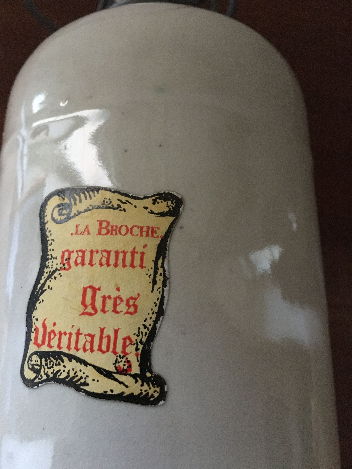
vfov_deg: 61.7
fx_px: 393
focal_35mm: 29
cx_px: 176
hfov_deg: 48.2
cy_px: 234
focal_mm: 4.15
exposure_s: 1/17
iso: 320
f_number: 2.2
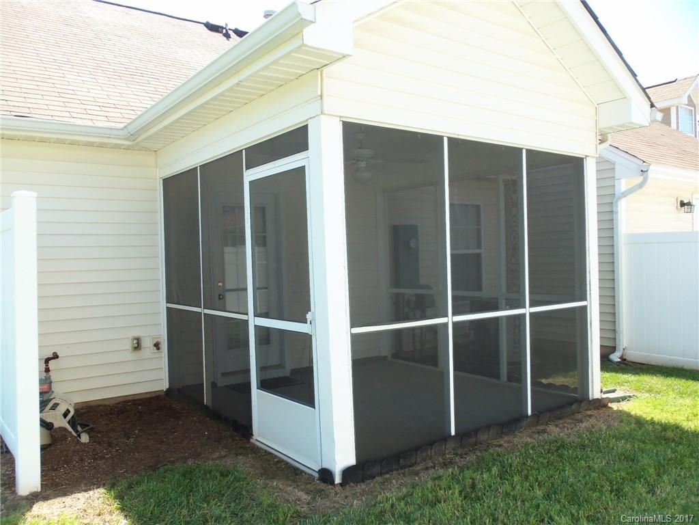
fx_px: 586
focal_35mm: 29
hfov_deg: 61.7
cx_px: 350
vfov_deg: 48.2
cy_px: 262
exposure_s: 1/200
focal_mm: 5.2
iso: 80
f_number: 3.4
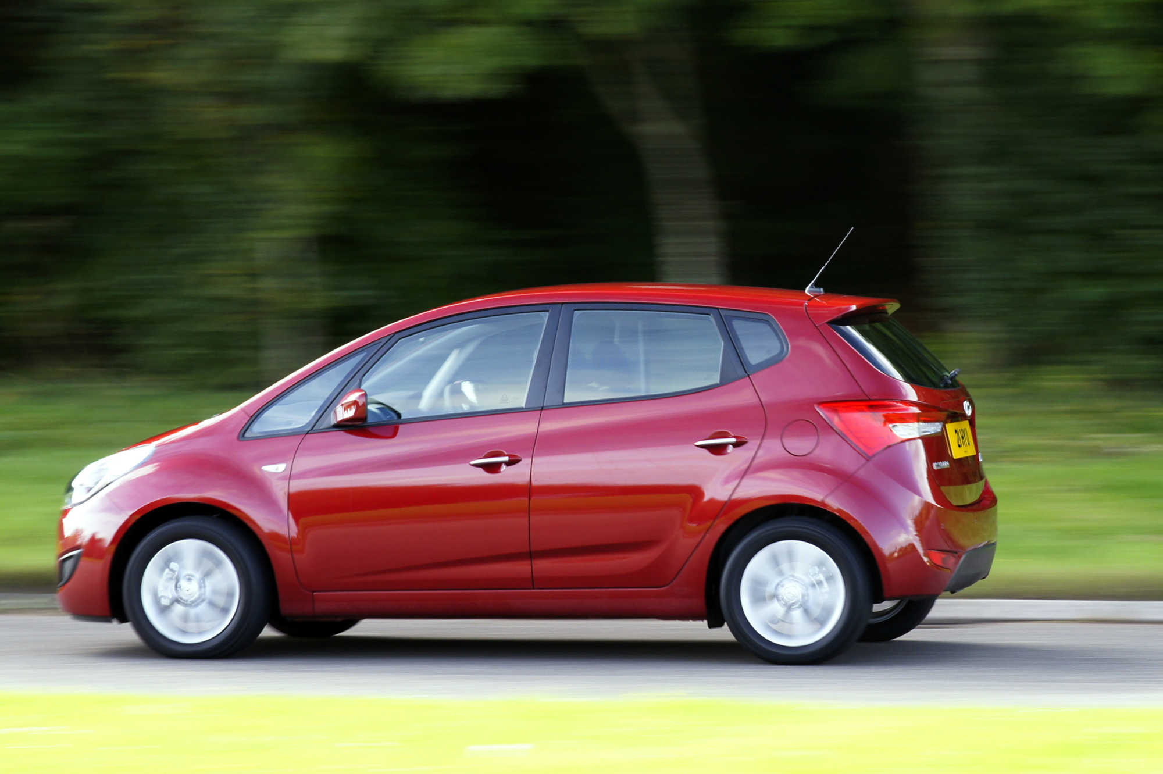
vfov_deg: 13.0
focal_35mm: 105
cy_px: 387
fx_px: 3390
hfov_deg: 19.5
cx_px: 582
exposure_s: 1/40
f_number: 5.6
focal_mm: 70
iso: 200
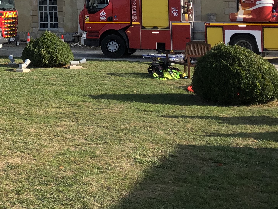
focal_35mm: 78
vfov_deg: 18.1
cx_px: -35
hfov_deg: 23.3
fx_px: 627
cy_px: -34
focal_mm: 3.99
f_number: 1.8
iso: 20
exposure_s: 1/1021
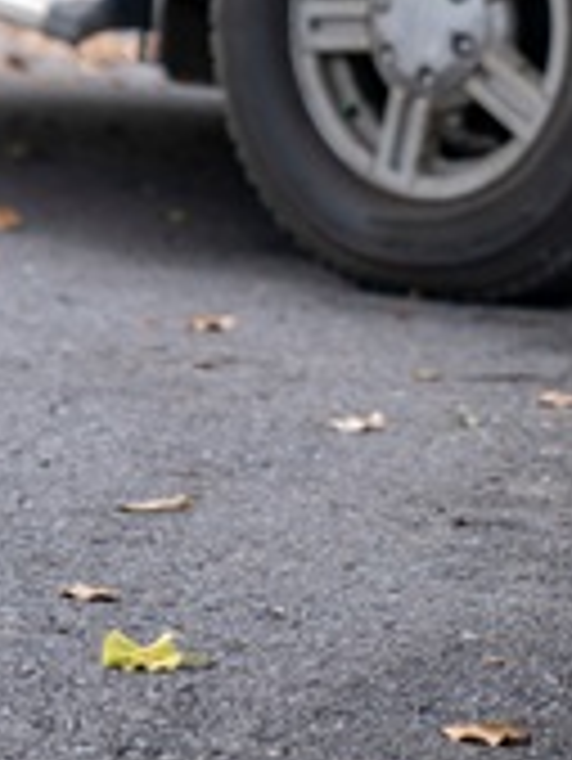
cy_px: -76
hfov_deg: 5.3
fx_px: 6117
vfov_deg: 7.1
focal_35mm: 278
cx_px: 833
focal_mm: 70
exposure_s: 1/800
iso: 320
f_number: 2.8
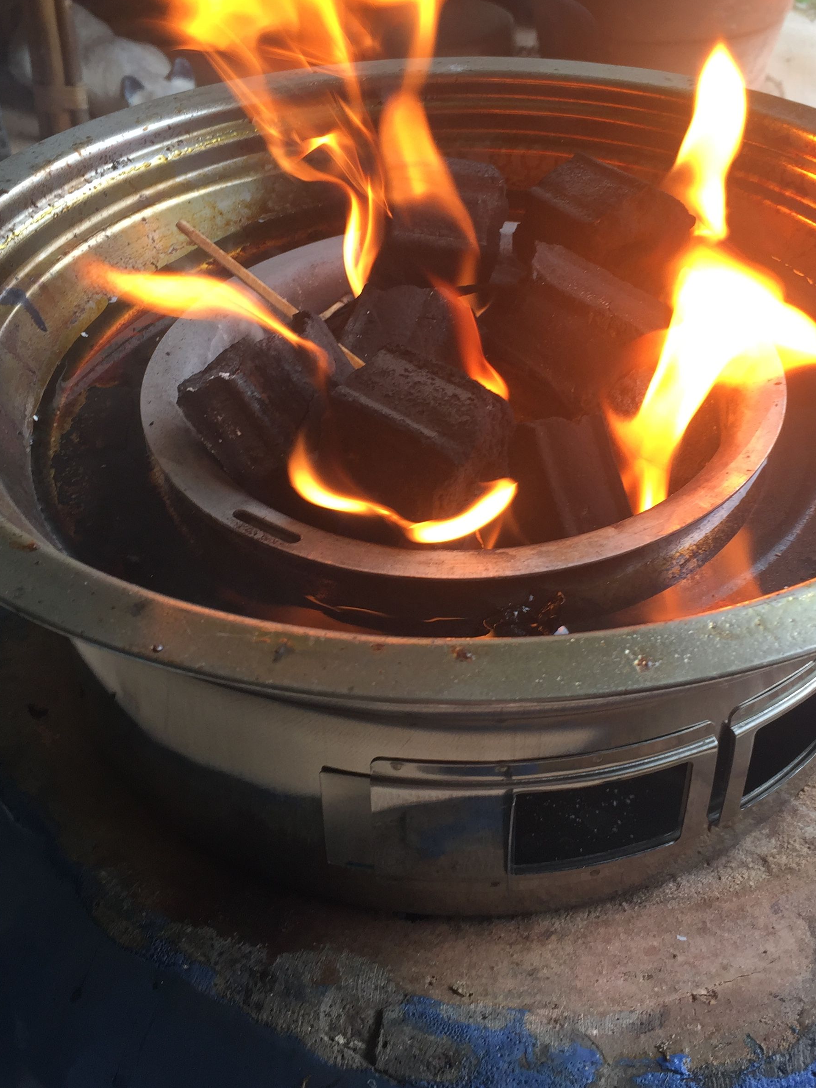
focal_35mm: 40
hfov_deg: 35.9
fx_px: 1257
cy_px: 479
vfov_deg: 46.7
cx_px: 439
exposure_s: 1/50
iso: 32
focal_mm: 4.15
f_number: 2.2
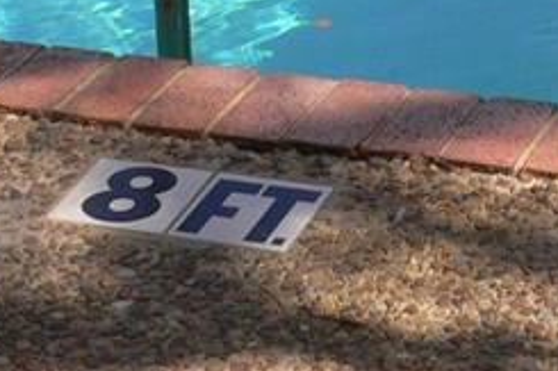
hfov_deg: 13.2
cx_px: 660
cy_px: -244
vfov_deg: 8.7
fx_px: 2354
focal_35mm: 152
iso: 80
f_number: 5.6
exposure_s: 1/200
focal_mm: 5.8
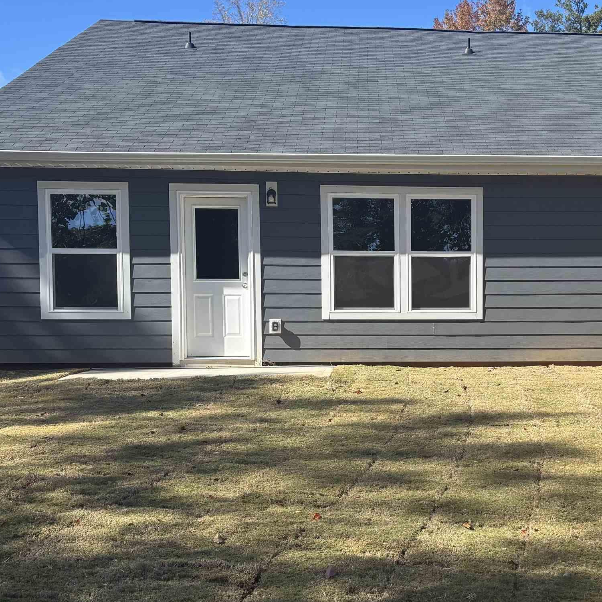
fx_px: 925
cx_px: 449
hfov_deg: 35.3
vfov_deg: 35.9
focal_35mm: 47
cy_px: 374
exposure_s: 1/1695
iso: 50
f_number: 1.6
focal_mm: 5.96
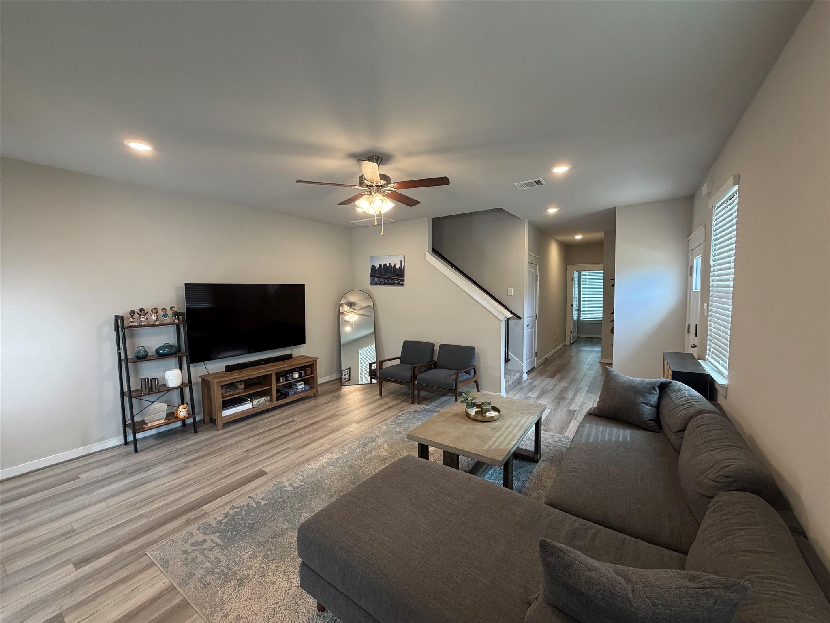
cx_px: 415
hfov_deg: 102.1
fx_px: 336
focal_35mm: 14
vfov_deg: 85.7
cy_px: 312
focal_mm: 2.22
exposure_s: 1/120
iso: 320
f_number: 2.2
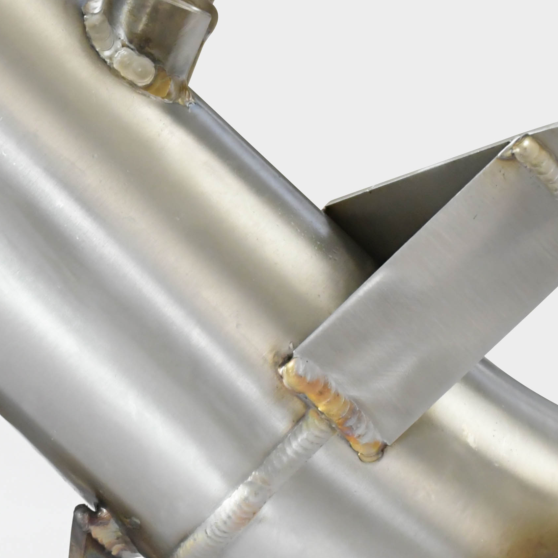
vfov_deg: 8.7
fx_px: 3666
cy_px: 319
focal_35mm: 201
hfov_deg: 8.7
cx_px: 133
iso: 3200
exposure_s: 1/200
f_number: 9
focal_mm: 48
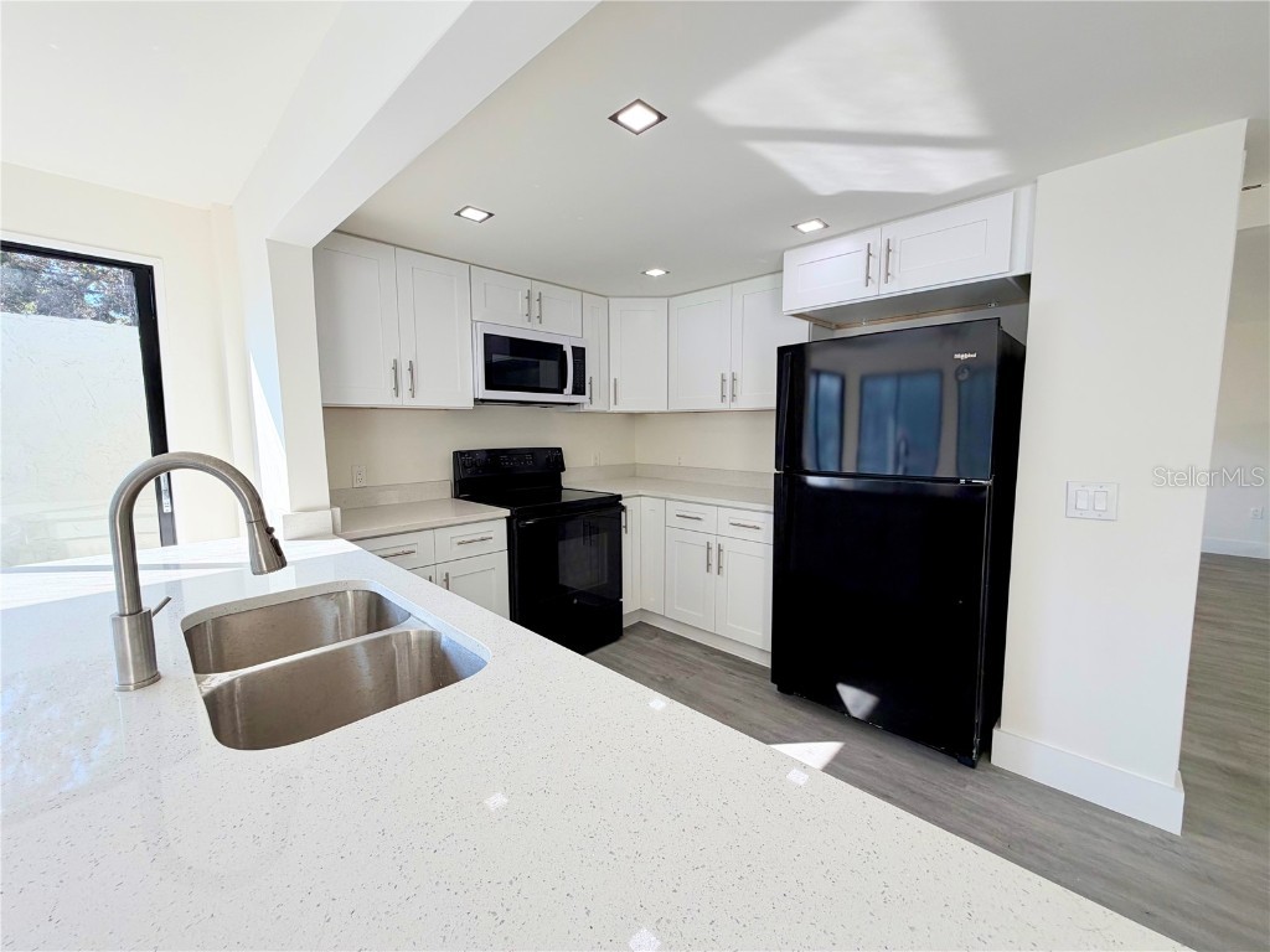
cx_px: 635
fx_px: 514
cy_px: 476
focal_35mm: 14
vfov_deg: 85.7
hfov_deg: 102.1
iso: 50
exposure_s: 1/307
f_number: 2.2
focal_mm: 2.22
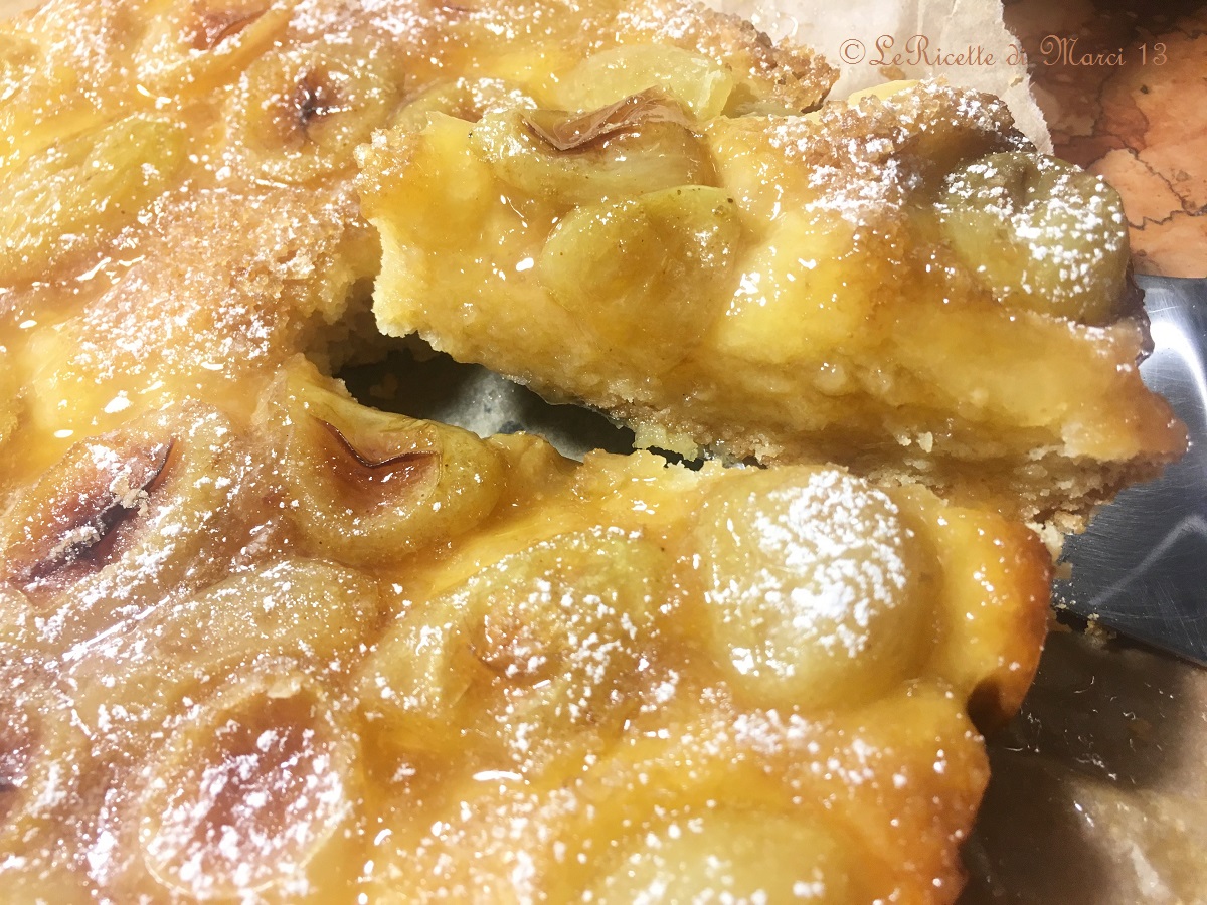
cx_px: 604
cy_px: 452
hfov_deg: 61.7
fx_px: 1011
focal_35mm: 29
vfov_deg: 48.2
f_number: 2.2
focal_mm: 4.15
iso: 40
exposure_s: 1/30
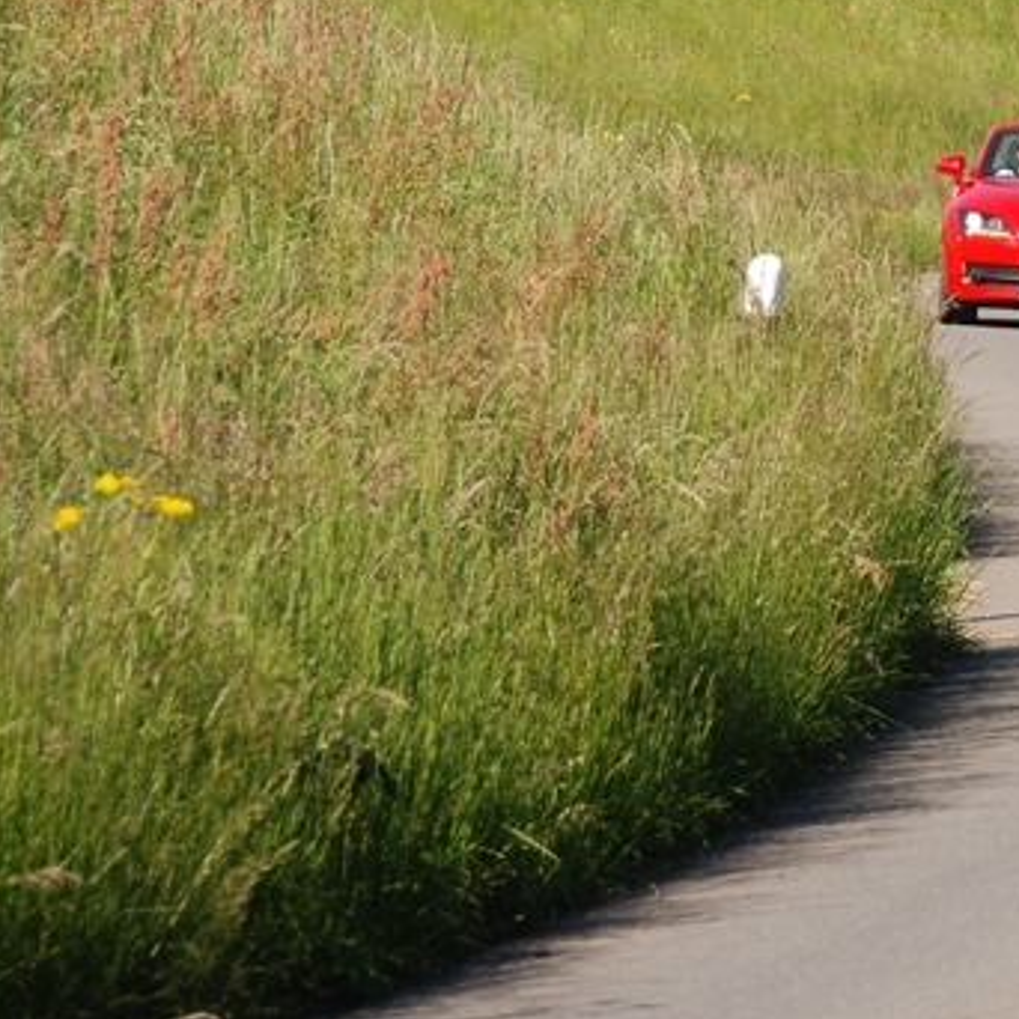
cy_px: 113
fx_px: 12629
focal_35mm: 379
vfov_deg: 4.6
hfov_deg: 4.6
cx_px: 1383
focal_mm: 105
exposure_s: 1/320
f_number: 5.6
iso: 100
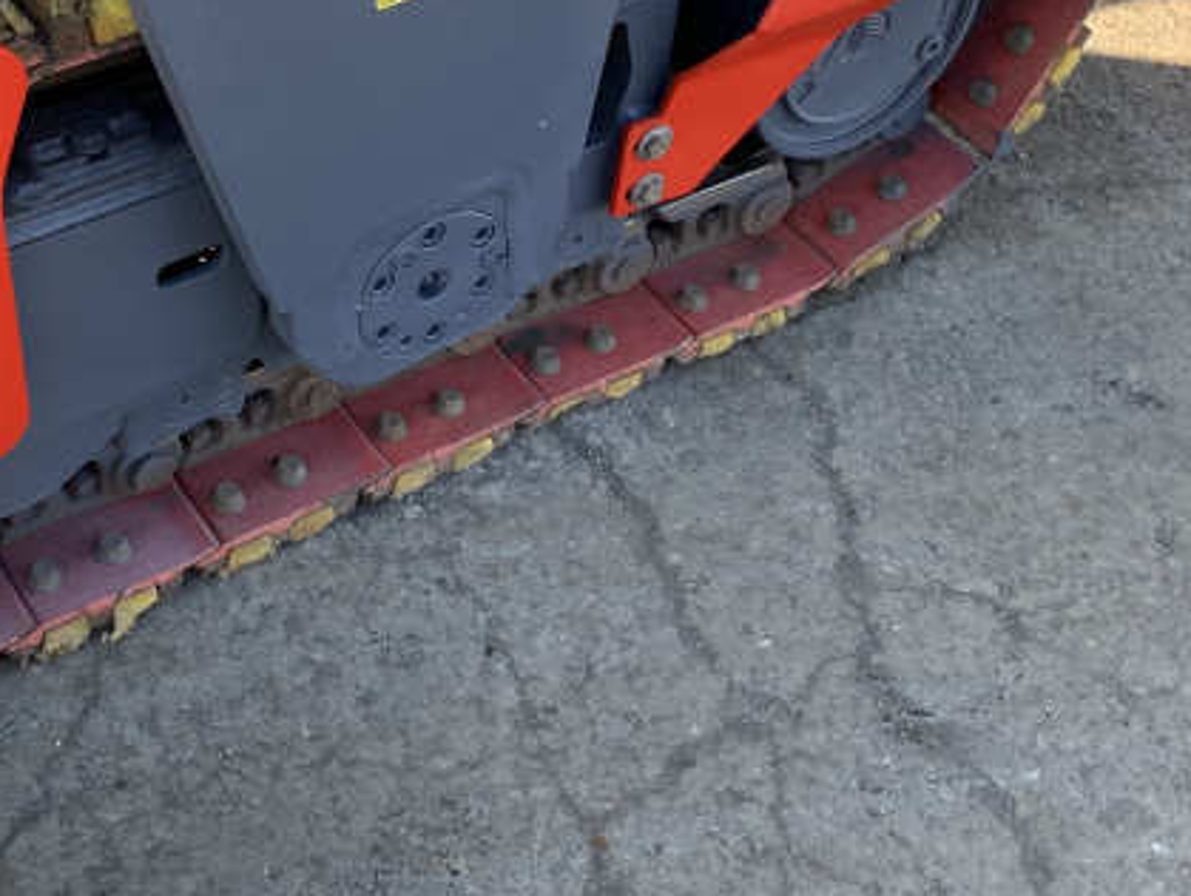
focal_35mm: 62
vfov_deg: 23.2
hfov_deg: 30.7
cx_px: 321
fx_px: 2135
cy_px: 128
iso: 25
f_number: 1.8
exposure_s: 1/203
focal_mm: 4.25
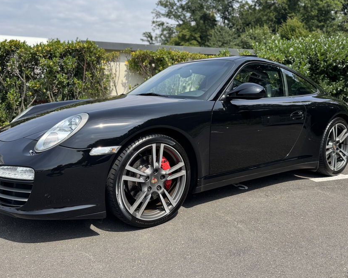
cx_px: 165
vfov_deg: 49.9
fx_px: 299
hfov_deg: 60.4
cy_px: 126
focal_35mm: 29
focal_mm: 6.76
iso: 80
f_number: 1.78
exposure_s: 1/2506
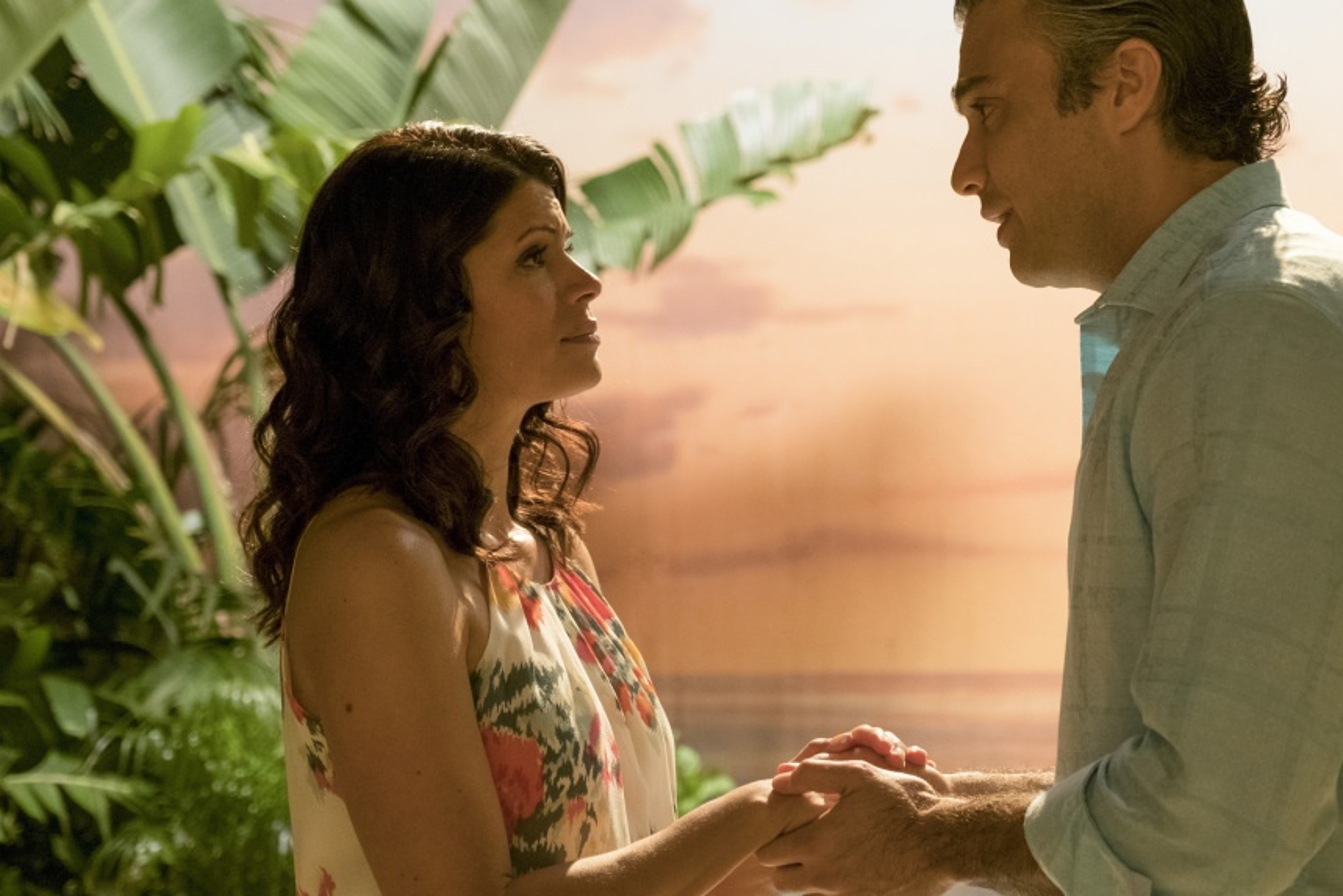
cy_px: 402
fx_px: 3097
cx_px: 793
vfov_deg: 16.5
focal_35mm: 83
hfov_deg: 24.4
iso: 2500
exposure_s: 1/125
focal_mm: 44.1
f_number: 3.2
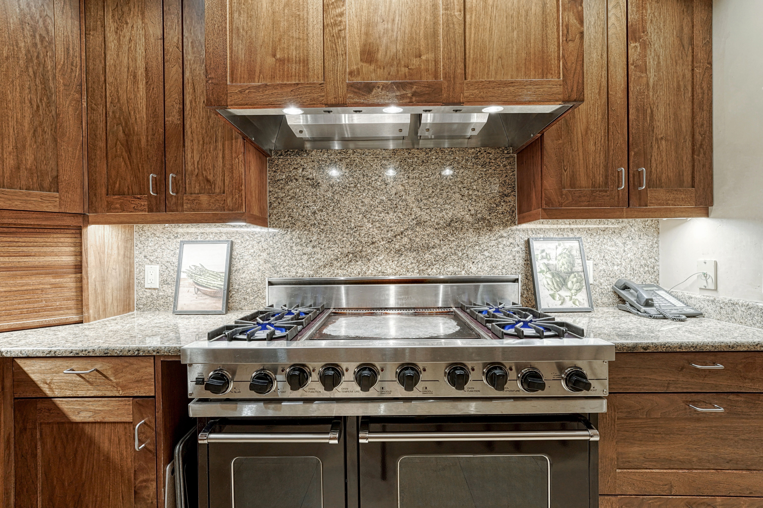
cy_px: 254
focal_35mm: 16
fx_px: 328
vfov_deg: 75.5
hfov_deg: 98.5
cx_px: 382
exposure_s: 1/6
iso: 800
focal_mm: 15.5
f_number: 5
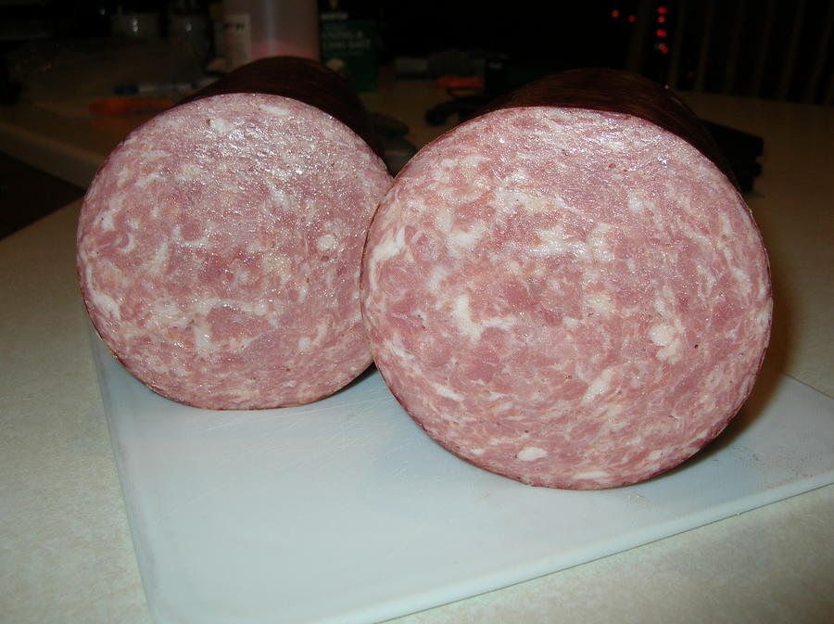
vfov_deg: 38.6
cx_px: 417
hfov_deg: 50.2
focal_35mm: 37
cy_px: 312
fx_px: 890
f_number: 2.7
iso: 50
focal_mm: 6.2
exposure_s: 1/60.1
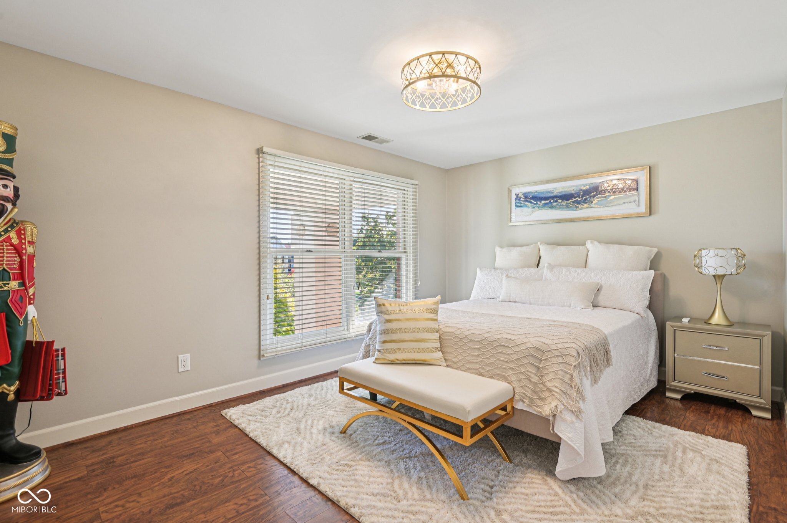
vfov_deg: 73.7
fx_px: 349
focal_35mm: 16
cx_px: 394
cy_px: 262
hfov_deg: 96.8
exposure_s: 1/15
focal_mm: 16
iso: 140
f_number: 8
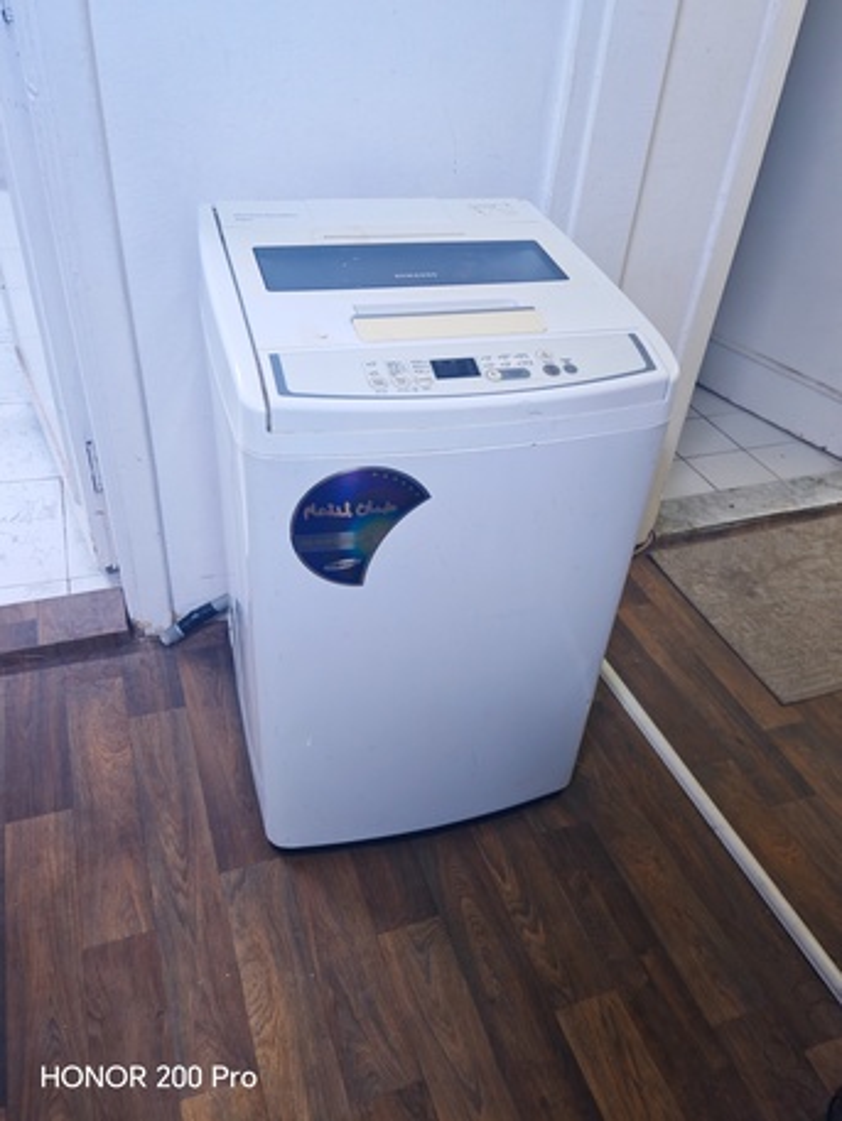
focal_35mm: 27
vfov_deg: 65.3
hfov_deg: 51.4
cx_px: 421
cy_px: 560
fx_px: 875
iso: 1000
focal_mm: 6.67
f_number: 1.9
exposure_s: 1/30
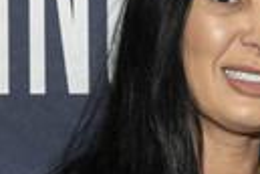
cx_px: 422
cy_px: 79
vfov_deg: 6.0
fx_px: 1661
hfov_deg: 8.7
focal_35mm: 230
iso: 800
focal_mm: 66
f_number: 5.6
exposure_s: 1/200
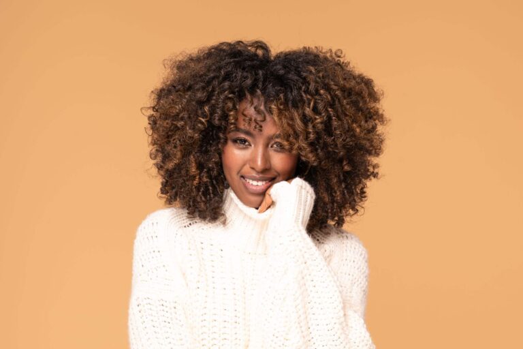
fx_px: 872
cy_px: 174
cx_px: 262
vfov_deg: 22.6
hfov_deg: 33.4
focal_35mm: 60
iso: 50
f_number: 5.6
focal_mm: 60
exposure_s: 1/160
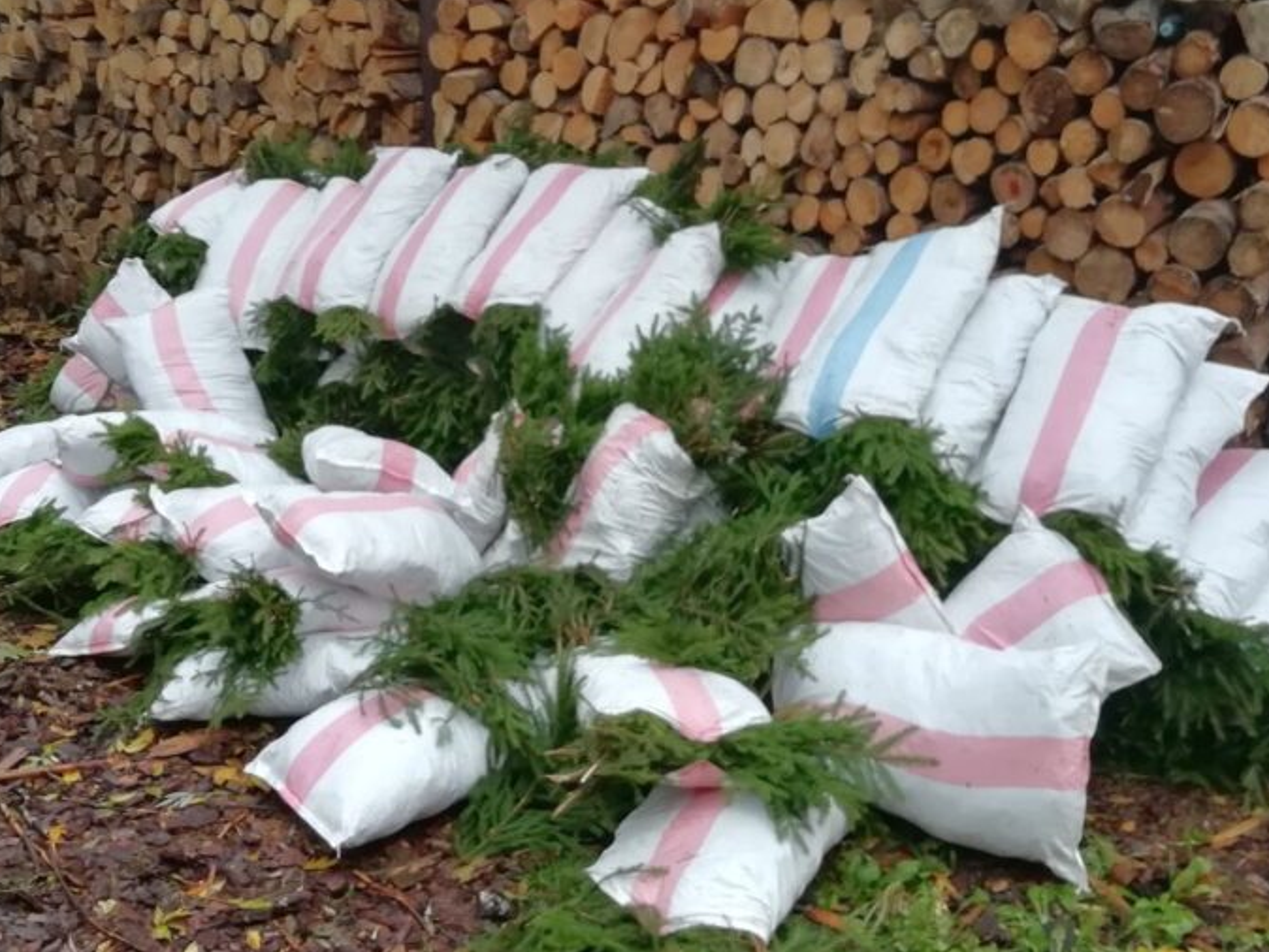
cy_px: 486
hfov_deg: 65.3
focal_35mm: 27
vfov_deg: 51.4
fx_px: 990
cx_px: 646
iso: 100
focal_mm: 3.21
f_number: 2.2
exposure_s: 1/33.3
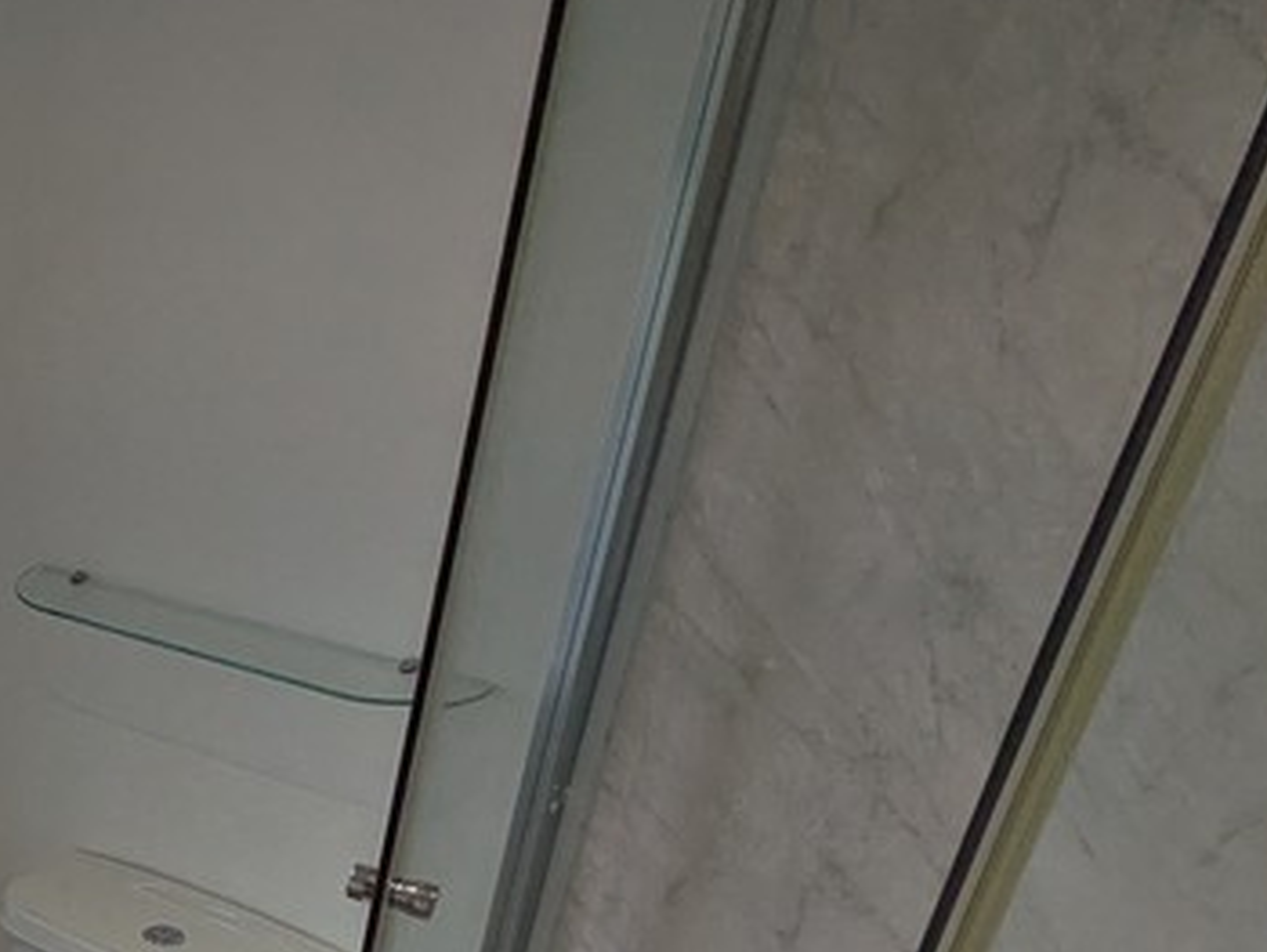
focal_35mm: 41
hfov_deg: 38.0
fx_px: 1502
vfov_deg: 32.9
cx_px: -127
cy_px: 903
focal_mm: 1.83
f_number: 2.2
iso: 45
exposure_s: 1/382
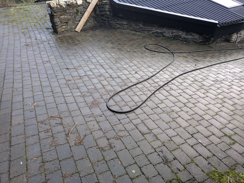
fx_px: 176
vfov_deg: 54.9
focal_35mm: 25
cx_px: 122
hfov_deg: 69.4
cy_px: 92
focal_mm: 5.43
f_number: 1.89
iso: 58
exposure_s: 1/100
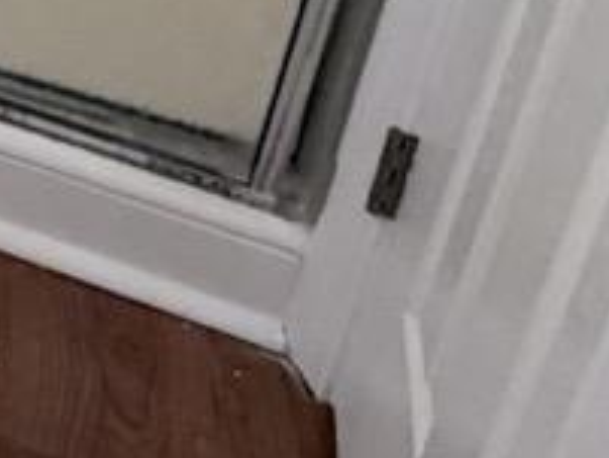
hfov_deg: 14.8
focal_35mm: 89
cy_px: -749
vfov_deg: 12.1
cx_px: -812
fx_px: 1567
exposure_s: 1/120
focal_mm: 2.22
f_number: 2.2
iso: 320
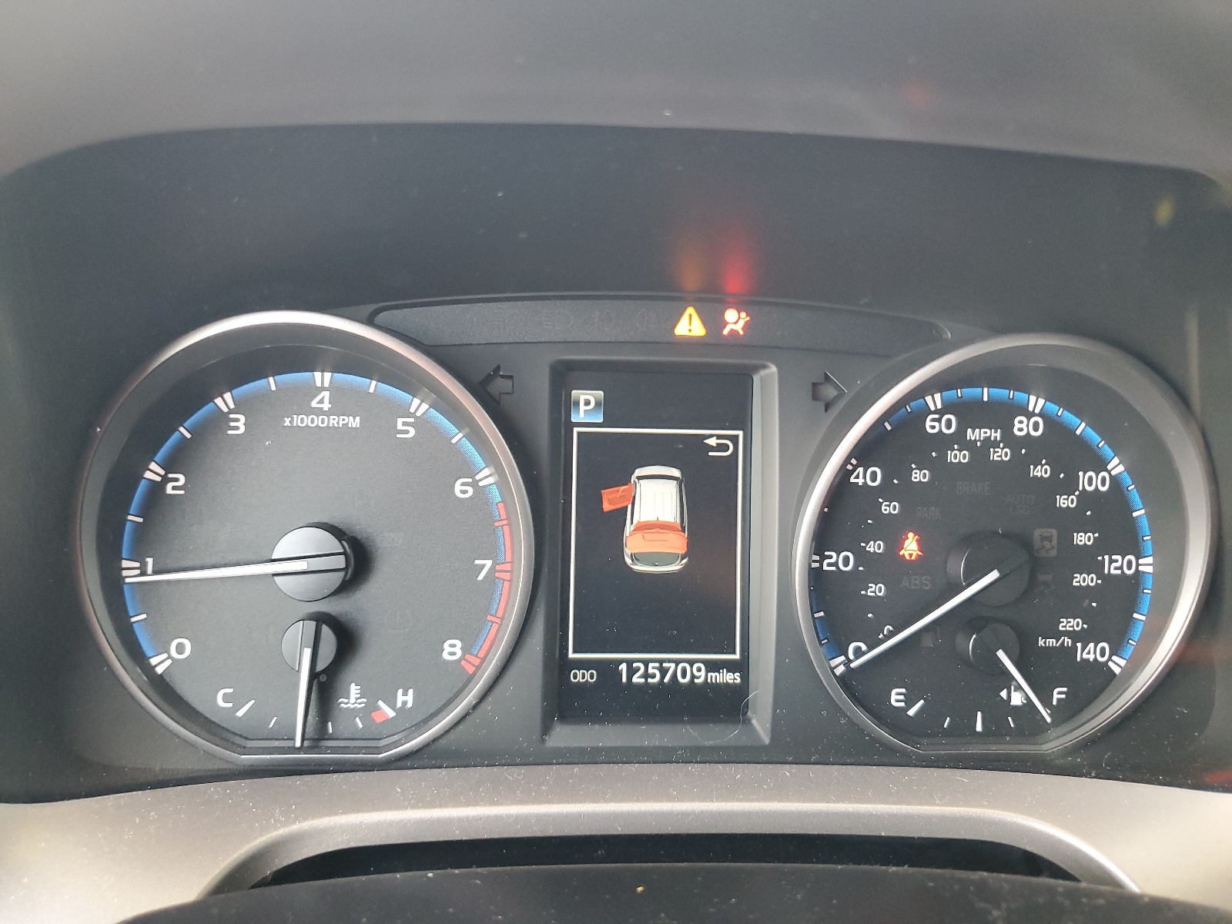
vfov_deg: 53.1
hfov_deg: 67.3
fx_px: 925
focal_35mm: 26
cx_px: 616
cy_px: 462
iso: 212
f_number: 1.5
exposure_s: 1/60.2
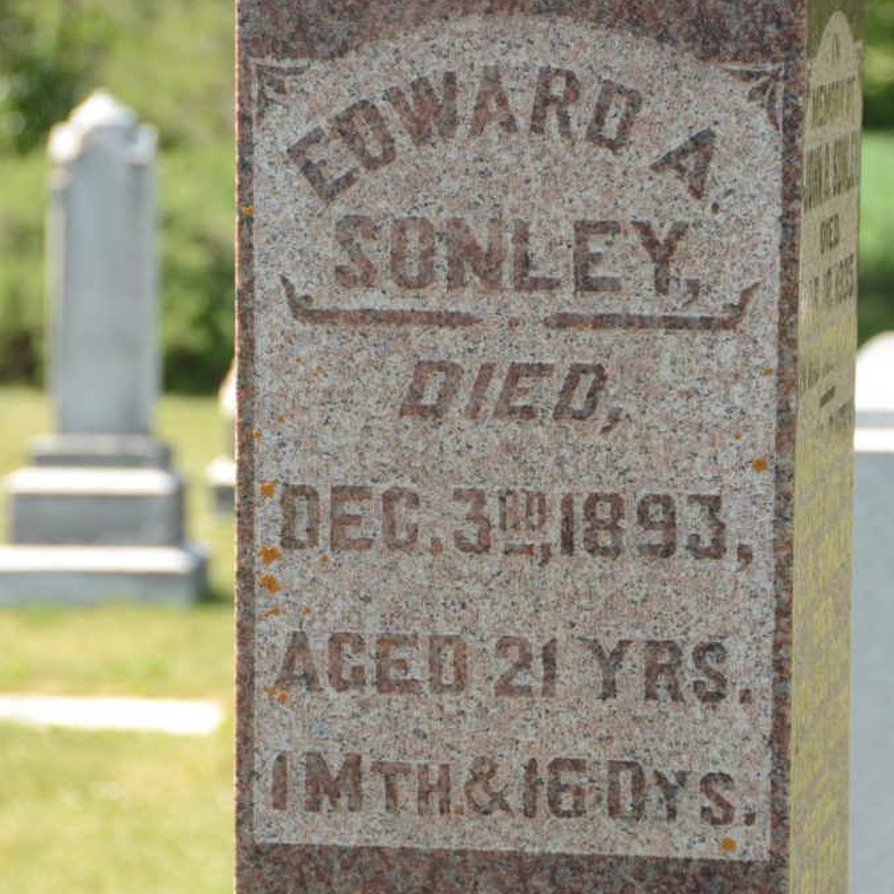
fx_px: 5366
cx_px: 448
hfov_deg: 9.5
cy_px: 367
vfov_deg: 9.5
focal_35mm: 184
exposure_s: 1/400
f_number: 5.6
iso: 1000
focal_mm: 95
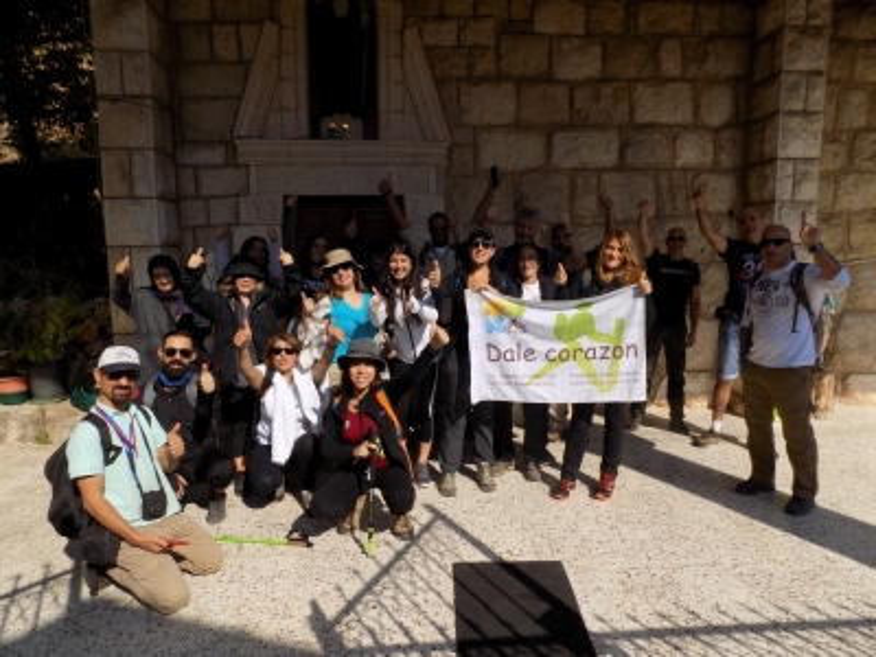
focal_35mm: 23
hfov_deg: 73.9
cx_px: 438
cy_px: 328
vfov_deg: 58.9
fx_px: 582
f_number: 3.1
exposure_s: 1/1250
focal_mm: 4
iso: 80
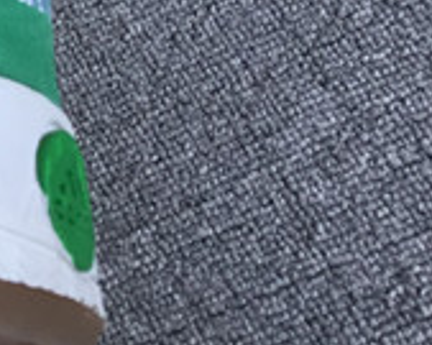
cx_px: -639
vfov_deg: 9.3
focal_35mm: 161
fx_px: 2057
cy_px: -183
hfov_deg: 10.2
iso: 25
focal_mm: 3.3
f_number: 2.4
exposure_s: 1/135
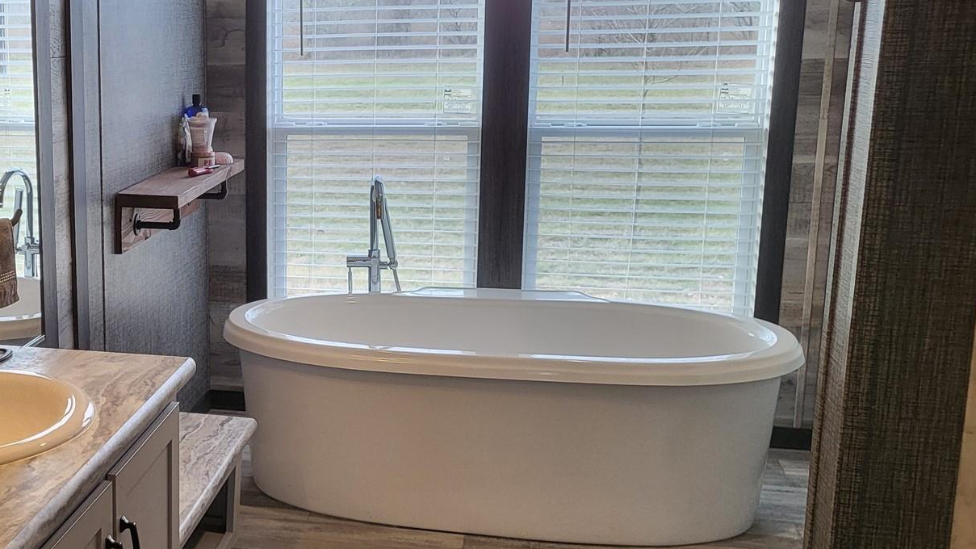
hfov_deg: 40.6
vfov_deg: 24.9
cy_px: 296
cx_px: 153
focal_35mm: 48
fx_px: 1242
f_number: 1.8
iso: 64
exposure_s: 1/120
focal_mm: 4.25
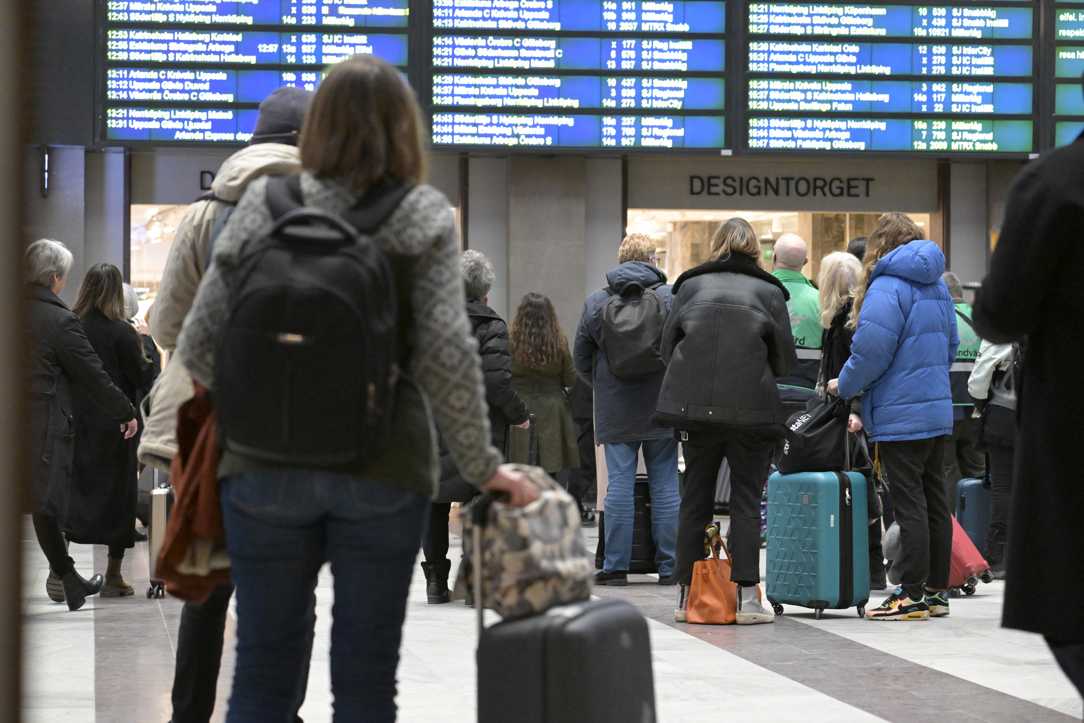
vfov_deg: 13.7
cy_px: 362
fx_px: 3011
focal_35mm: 100
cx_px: 542
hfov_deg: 20.4
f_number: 5
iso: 11400
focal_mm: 100
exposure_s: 1/200
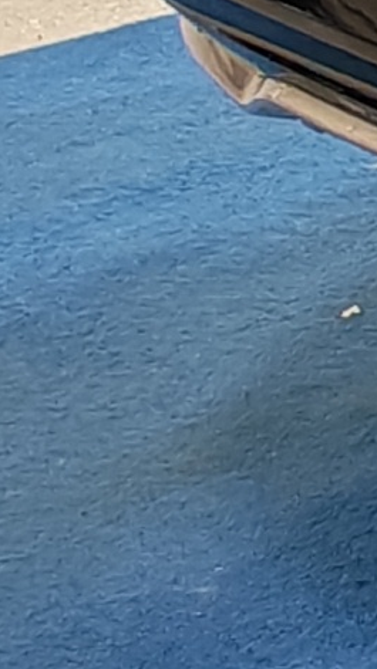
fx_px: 5384
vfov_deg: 7.0
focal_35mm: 303
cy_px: -443
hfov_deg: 3.3
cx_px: 2615
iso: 250
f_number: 1.9
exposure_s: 1/100
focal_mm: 6.12
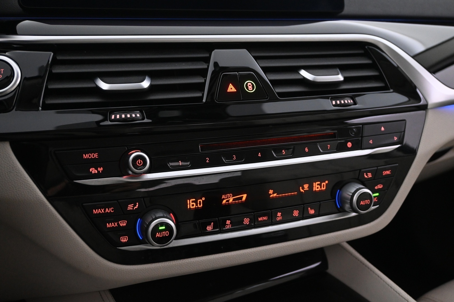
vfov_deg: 36.2
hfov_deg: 52.2
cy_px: 151
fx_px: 463
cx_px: 227
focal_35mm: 37
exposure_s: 1/30
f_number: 4.2
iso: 2500
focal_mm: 24.5
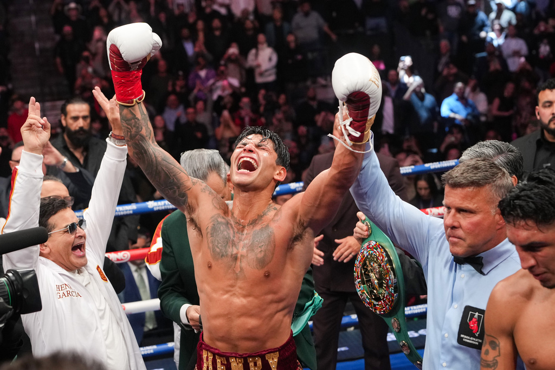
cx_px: 278
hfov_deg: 31.9
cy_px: 185
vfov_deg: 21.6
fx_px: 971
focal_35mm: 63
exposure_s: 1/2500
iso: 2500
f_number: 2.8
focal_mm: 42
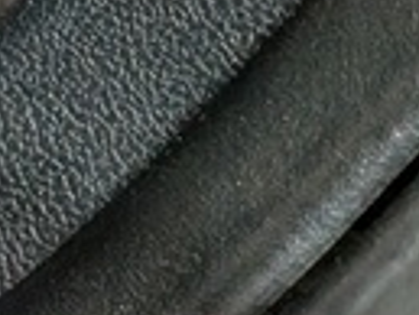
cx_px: -822
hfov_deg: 8.6
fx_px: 2314
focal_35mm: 191
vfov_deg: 7.1
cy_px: -572
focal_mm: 4.53
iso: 318
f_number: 1.7
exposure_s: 1/50
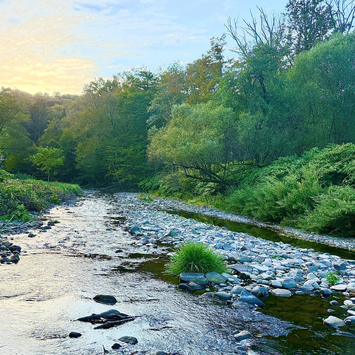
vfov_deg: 49.7
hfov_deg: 49.4
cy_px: 193
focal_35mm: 33
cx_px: 142
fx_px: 383
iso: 100
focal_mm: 6.76
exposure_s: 1/1139
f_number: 1.78
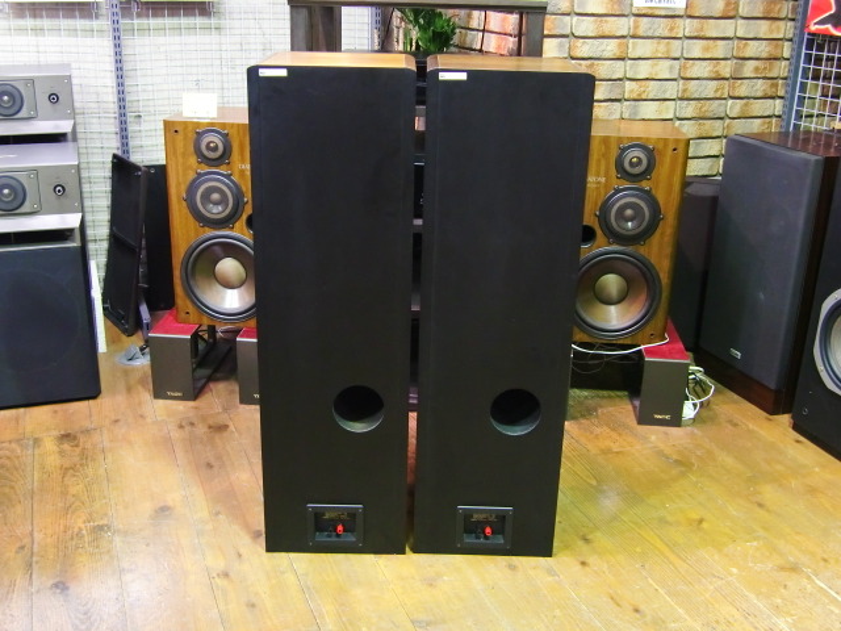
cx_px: 420
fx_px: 948
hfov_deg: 47.9
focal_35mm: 39
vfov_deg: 36.8
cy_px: 316
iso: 400
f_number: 3
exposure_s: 1/13
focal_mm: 6.9
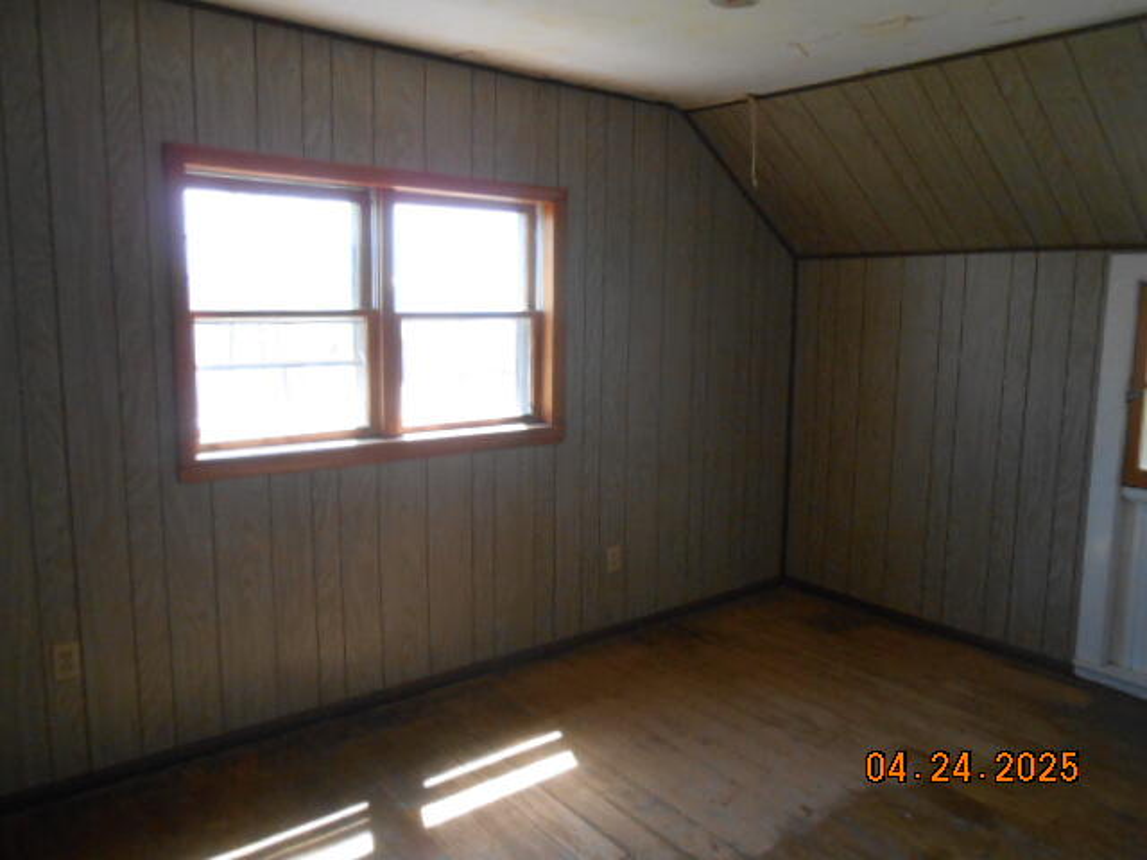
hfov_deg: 67.3
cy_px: 430
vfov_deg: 53.1
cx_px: 574
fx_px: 862
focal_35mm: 26
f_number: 3.5
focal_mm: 4.6
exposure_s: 1/160
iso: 400
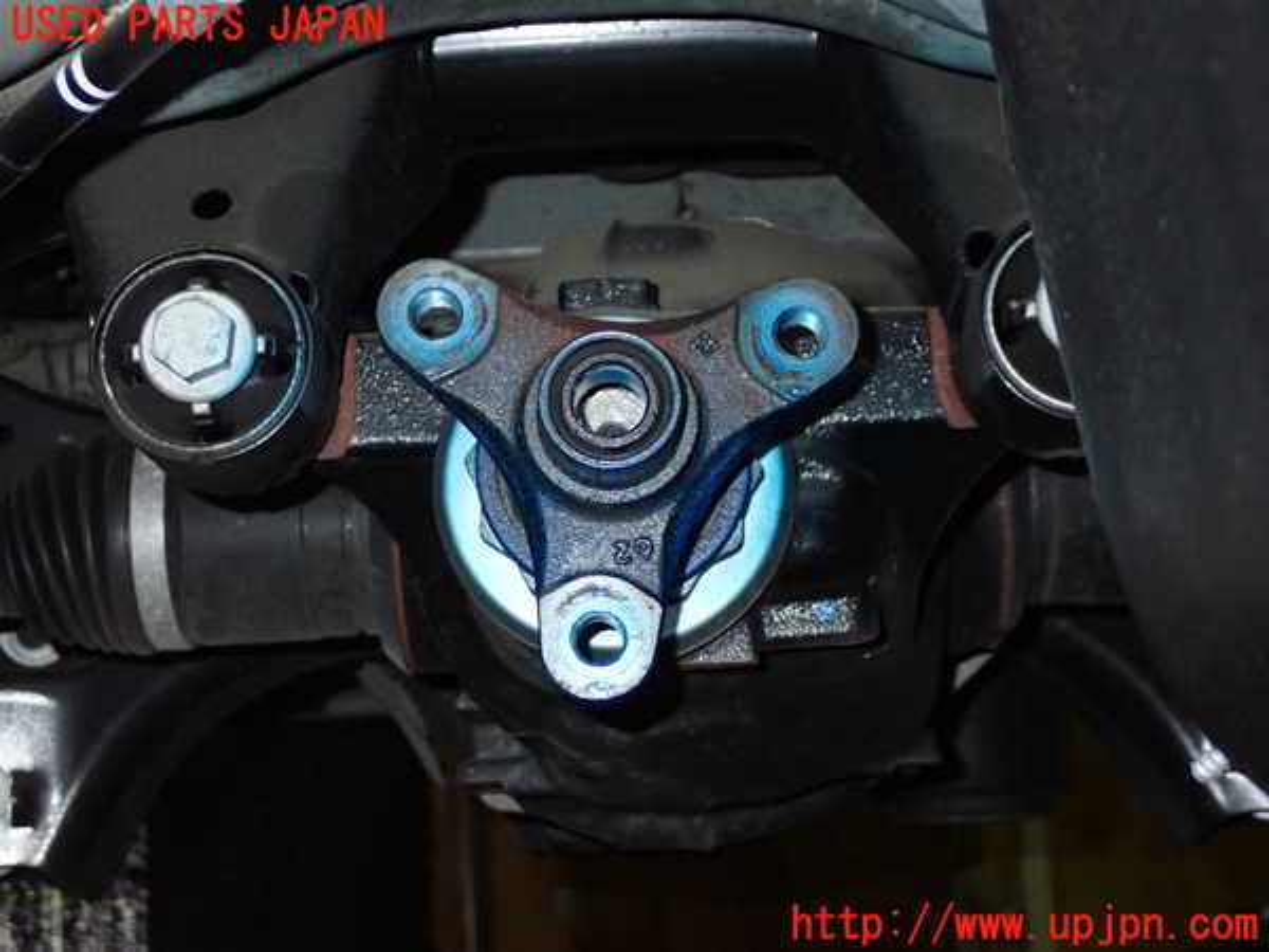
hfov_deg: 33.2
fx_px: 2126
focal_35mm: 58
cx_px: 634
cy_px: 476
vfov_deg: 25.2
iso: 800
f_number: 10
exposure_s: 1/60
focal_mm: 10.35
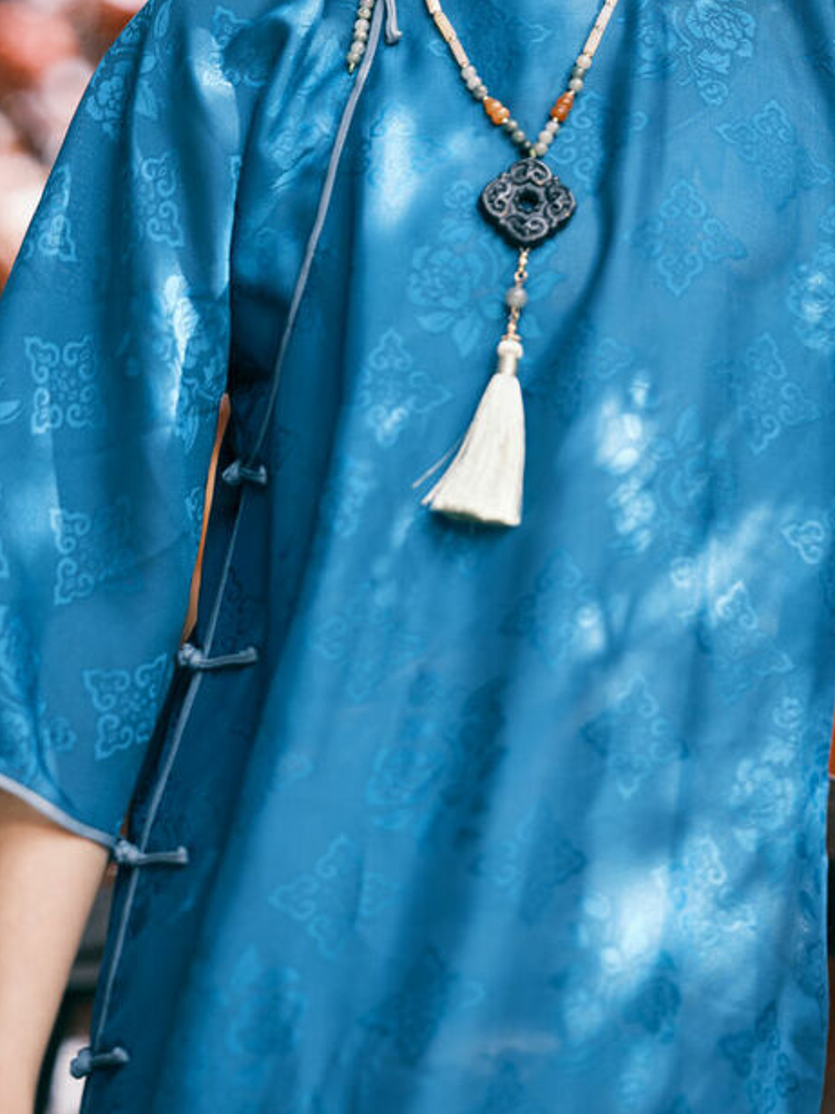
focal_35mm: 198
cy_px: 324
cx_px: 639
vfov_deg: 10.0
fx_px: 6370
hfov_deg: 7.5
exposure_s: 1/400
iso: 100
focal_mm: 110
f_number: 2
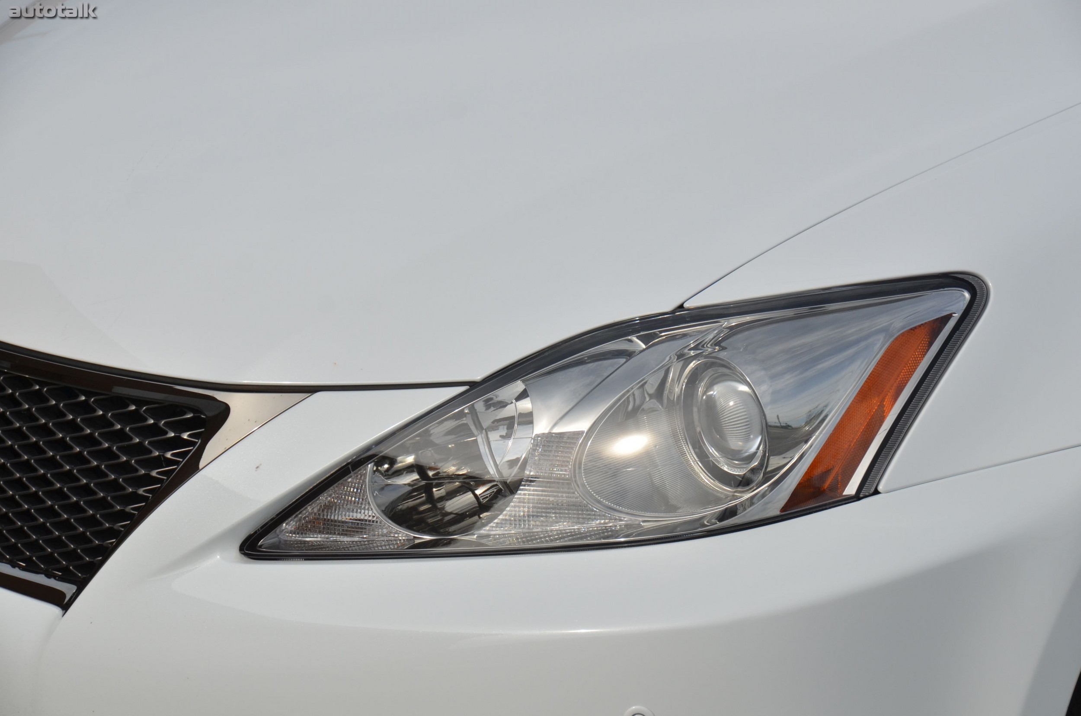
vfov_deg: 10.1
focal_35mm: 135
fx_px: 4045
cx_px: 540
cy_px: 358
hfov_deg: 15.2
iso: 400
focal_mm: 90
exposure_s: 1/2000
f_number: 8
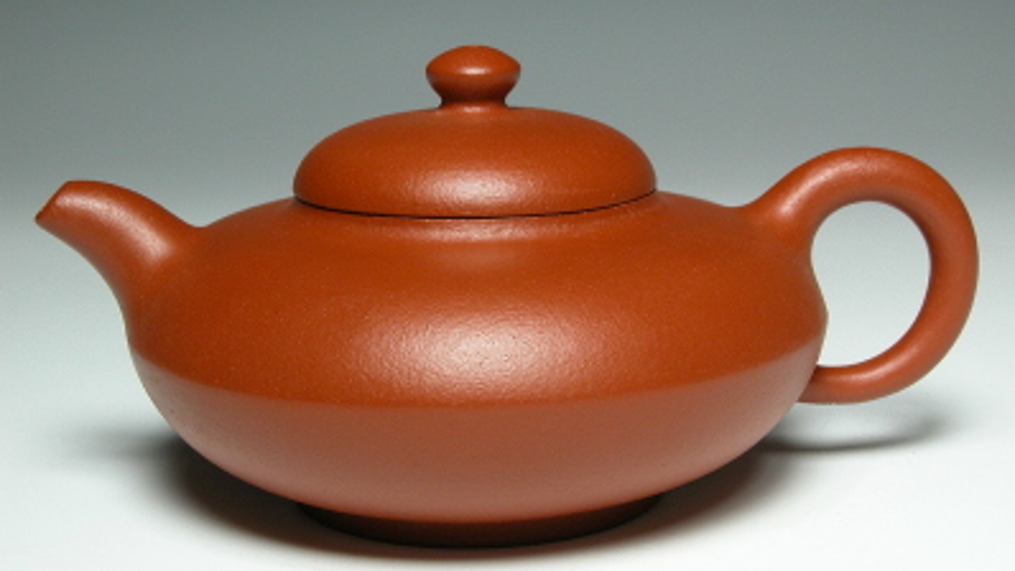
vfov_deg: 15.1
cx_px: 508
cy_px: 257
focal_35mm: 80
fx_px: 2153
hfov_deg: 26.5
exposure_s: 1/4.2
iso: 142
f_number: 7.5
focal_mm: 18.8
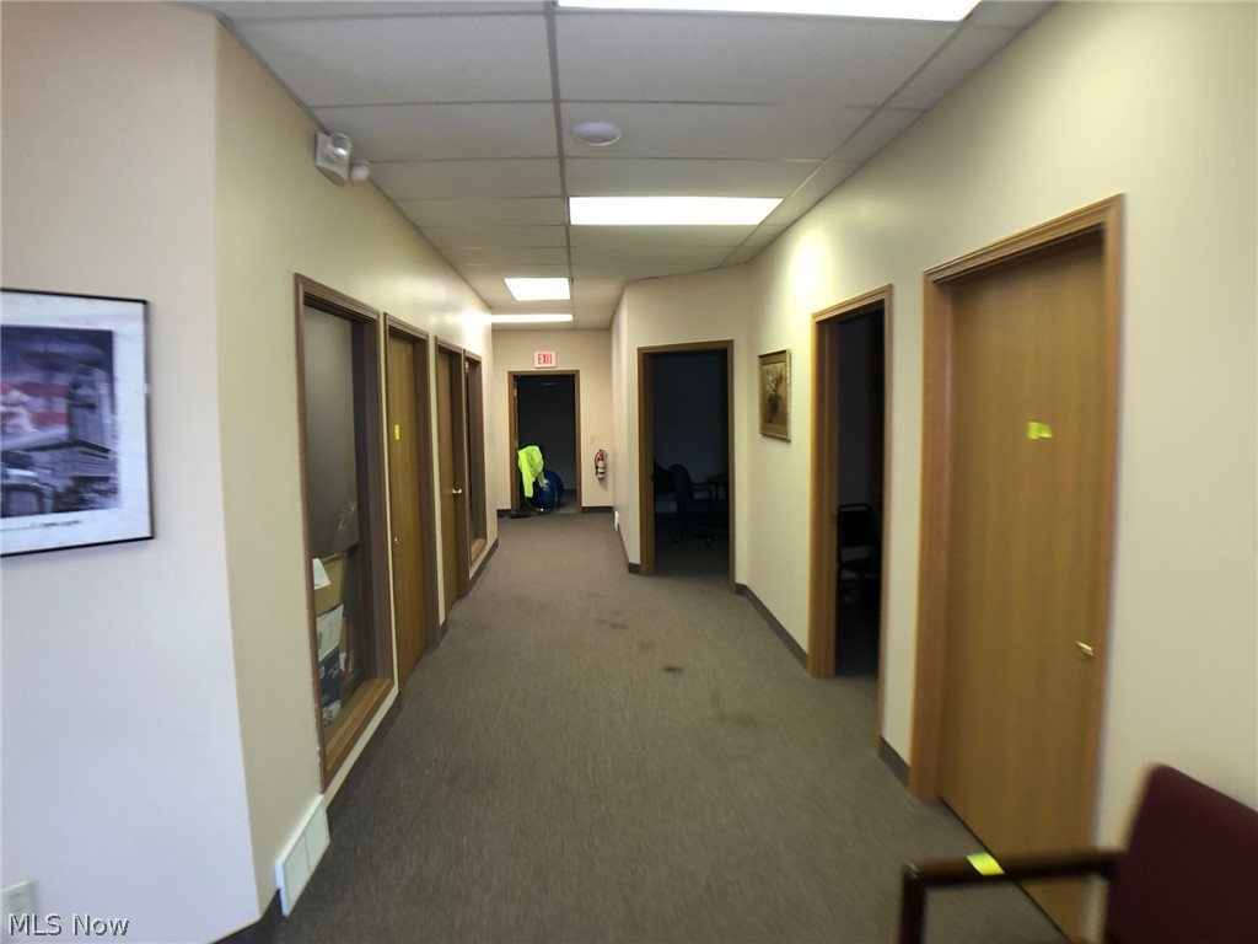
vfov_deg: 49.7
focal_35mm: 28
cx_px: 629
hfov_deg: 63.4
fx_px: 1018
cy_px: 472
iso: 50
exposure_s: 1/15
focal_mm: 3.99
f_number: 1.8
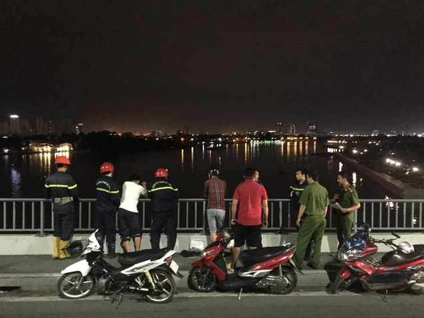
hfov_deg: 59.9
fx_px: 368
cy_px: 159
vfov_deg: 46.8
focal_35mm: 30
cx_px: 215
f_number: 2.2
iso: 2000
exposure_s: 1/17
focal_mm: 4.15
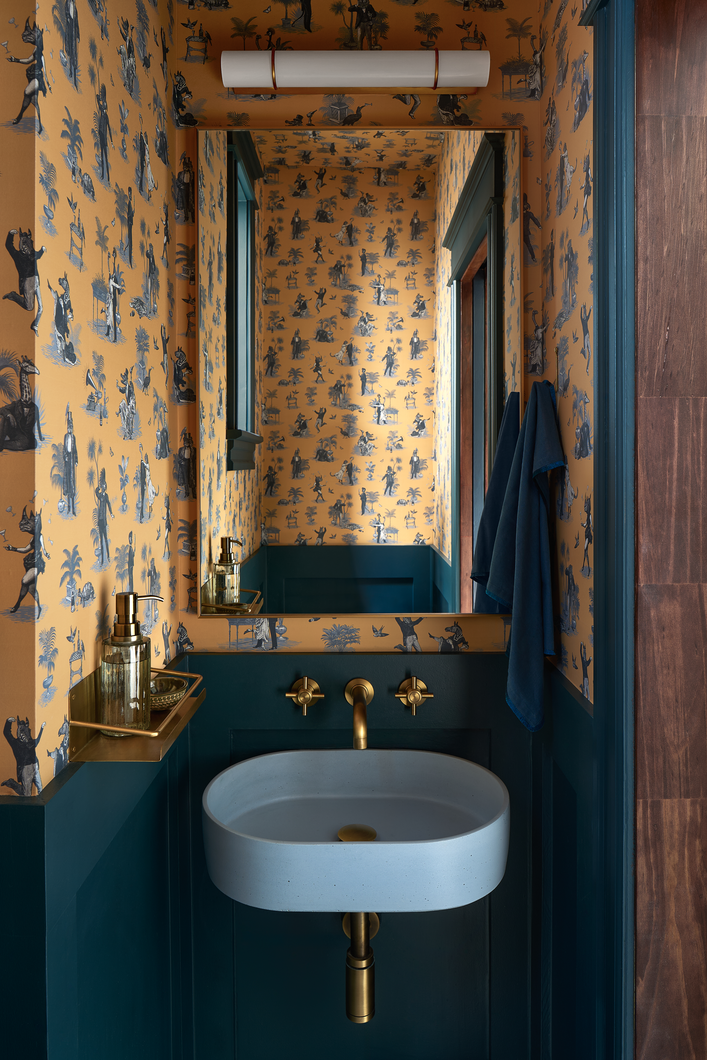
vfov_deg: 73.7
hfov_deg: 53.1
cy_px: 530
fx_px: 707
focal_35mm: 24
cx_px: 354
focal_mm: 24
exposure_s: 3.2
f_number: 10
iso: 100
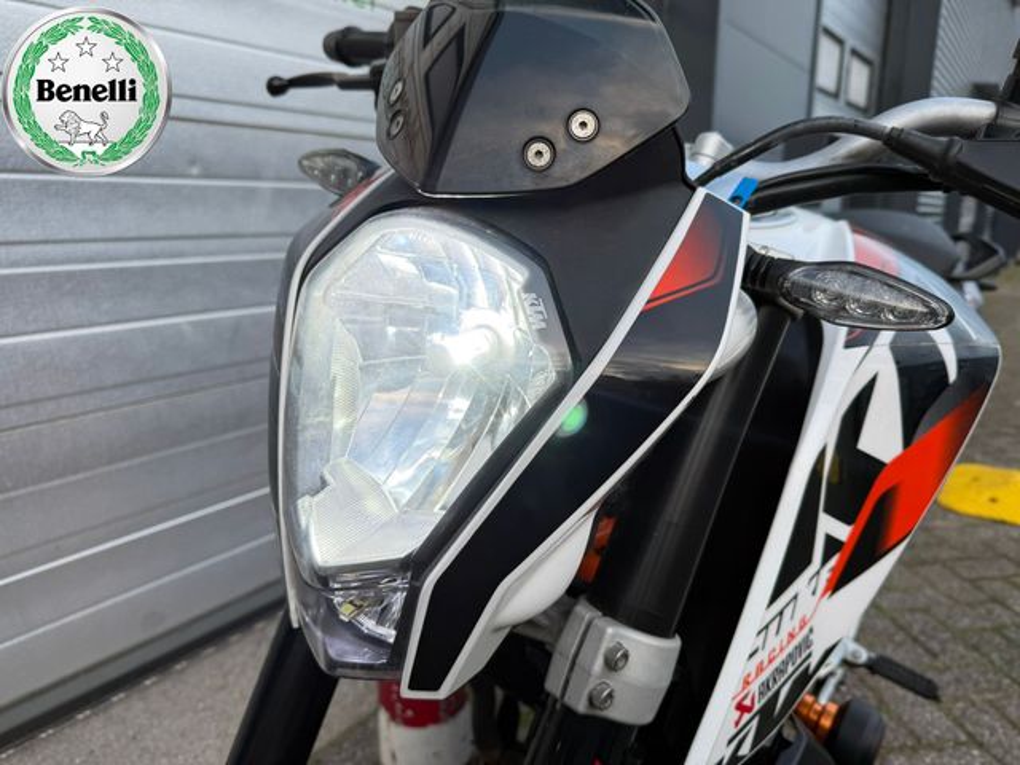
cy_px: 382
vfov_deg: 56.8
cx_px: 510
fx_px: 707
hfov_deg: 71.6
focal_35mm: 24
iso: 64
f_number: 1.78
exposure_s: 1/121
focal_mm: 6.76
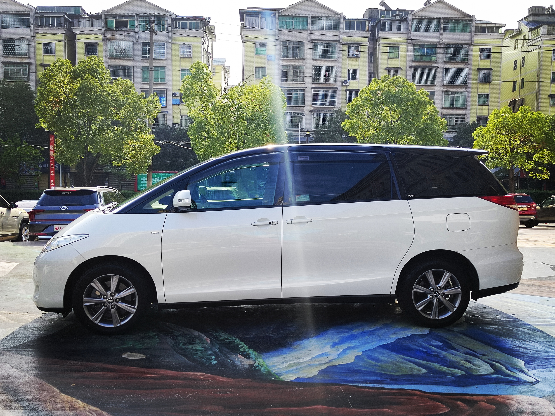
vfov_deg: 42.9
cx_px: 278
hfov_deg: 55.4
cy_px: 208
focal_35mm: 33
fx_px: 529
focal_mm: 5.52
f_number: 1.9
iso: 228
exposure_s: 1/1513
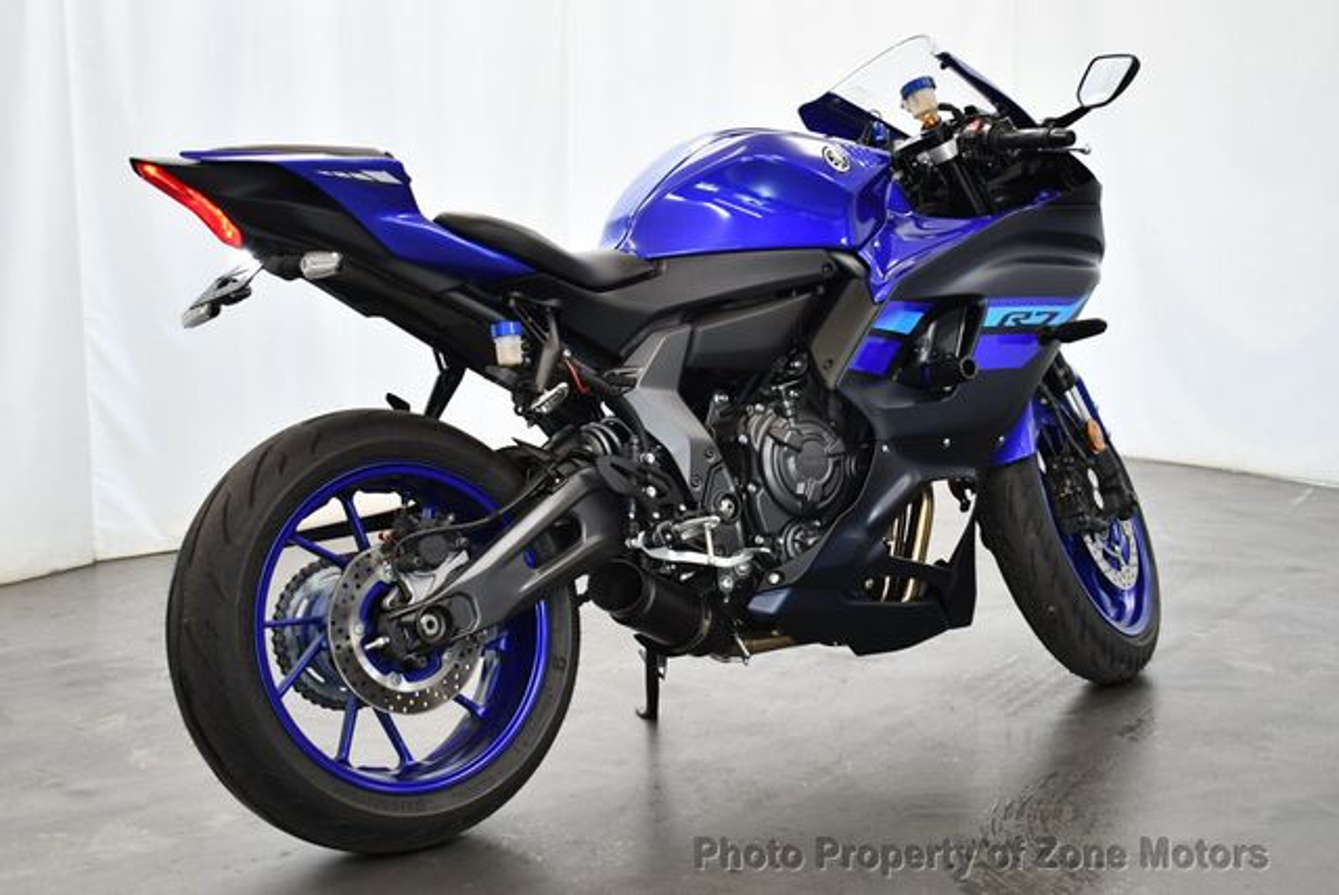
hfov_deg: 33.4
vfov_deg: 22.7
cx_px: 670
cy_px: 448
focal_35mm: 60
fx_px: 2234
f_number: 4.2
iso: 1250
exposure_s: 1/125
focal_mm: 30
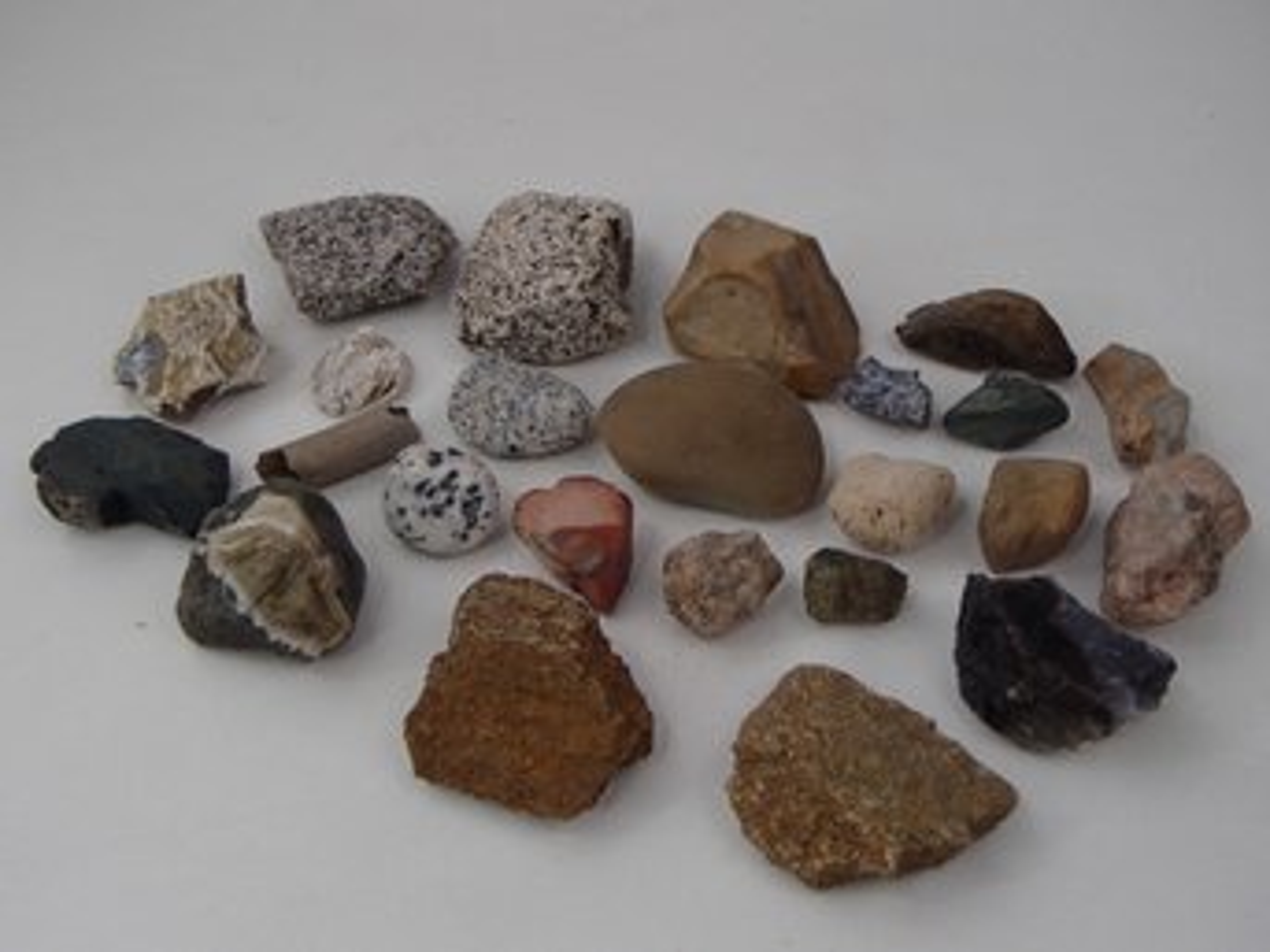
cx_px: 635
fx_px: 1357
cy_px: 476
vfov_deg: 38.6
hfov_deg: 50.2
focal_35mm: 37
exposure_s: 1/160
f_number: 4.7
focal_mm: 6.64
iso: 100
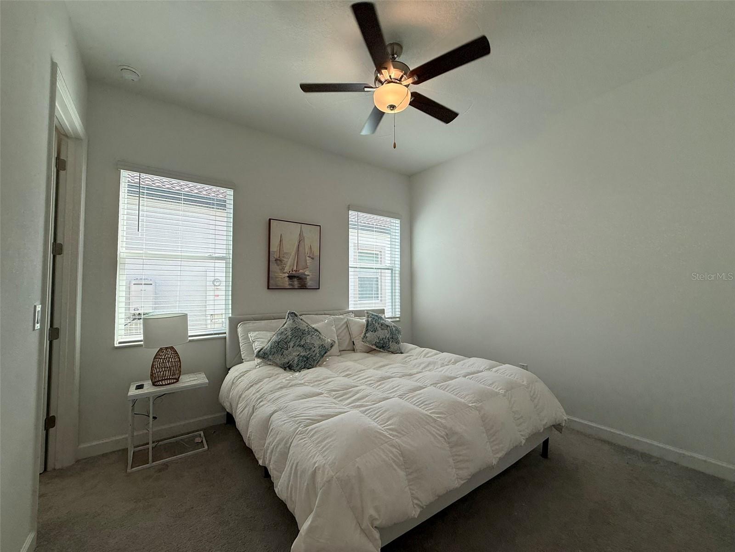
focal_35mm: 14
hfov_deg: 102.1
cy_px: 276
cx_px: 368
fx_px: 297
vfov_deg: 85.7
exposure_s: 1/211
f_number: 2.2
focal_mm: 2.22
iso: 50
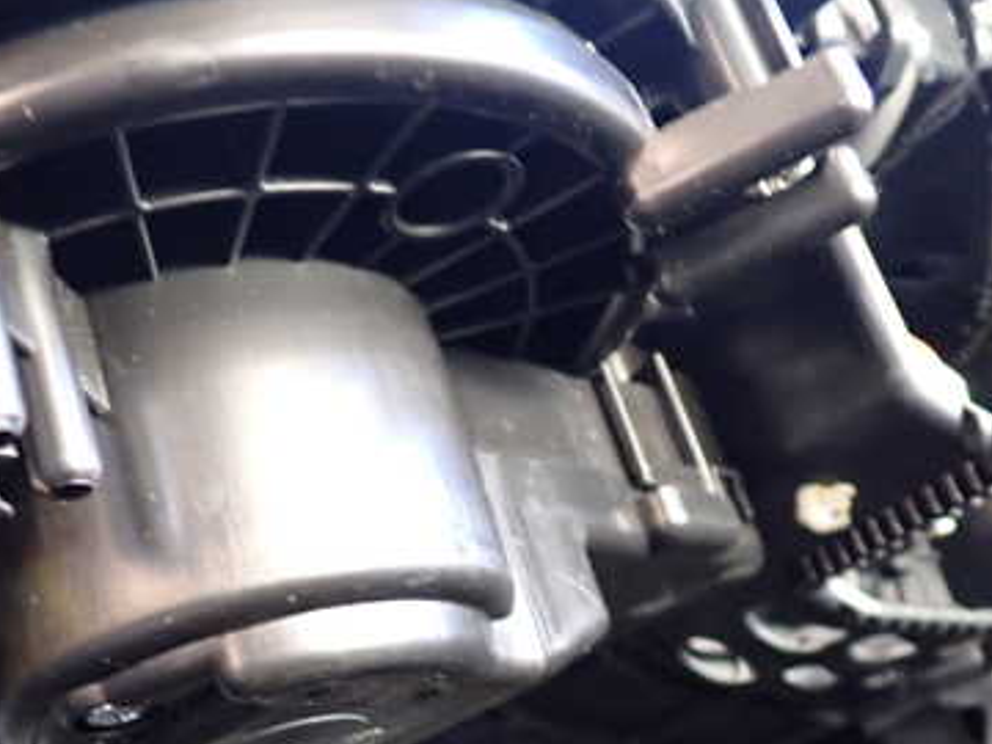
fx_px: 1433
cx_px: 231
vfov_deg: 28.8
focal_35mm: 50
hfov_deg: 37.1
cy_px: 526
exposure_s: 1/30
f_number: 2.3
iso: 640
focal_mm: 5.4
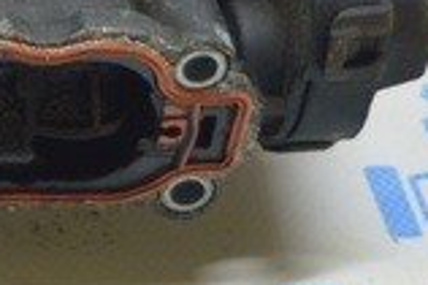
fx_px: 3114
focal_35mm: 262
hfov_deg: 7.5
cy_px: -343
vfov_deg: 5.1
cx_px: -488
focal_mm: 27
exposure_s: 1/40
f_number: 4
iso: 400
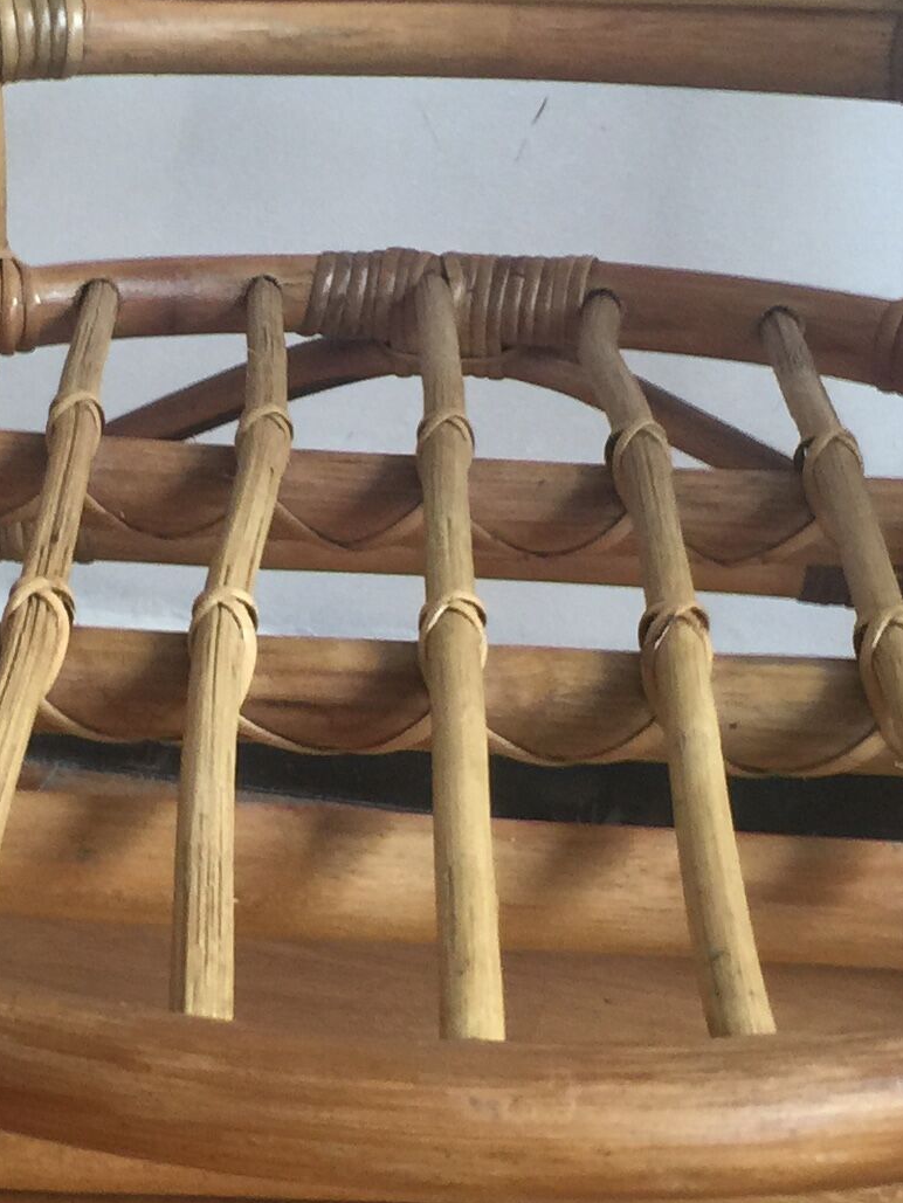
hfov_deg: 15.9
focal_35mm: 92
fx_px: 3199
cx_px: 133
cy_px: 606
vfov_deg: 21.3
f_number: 2.2
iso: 40
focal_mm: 4.15
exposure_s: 1/33
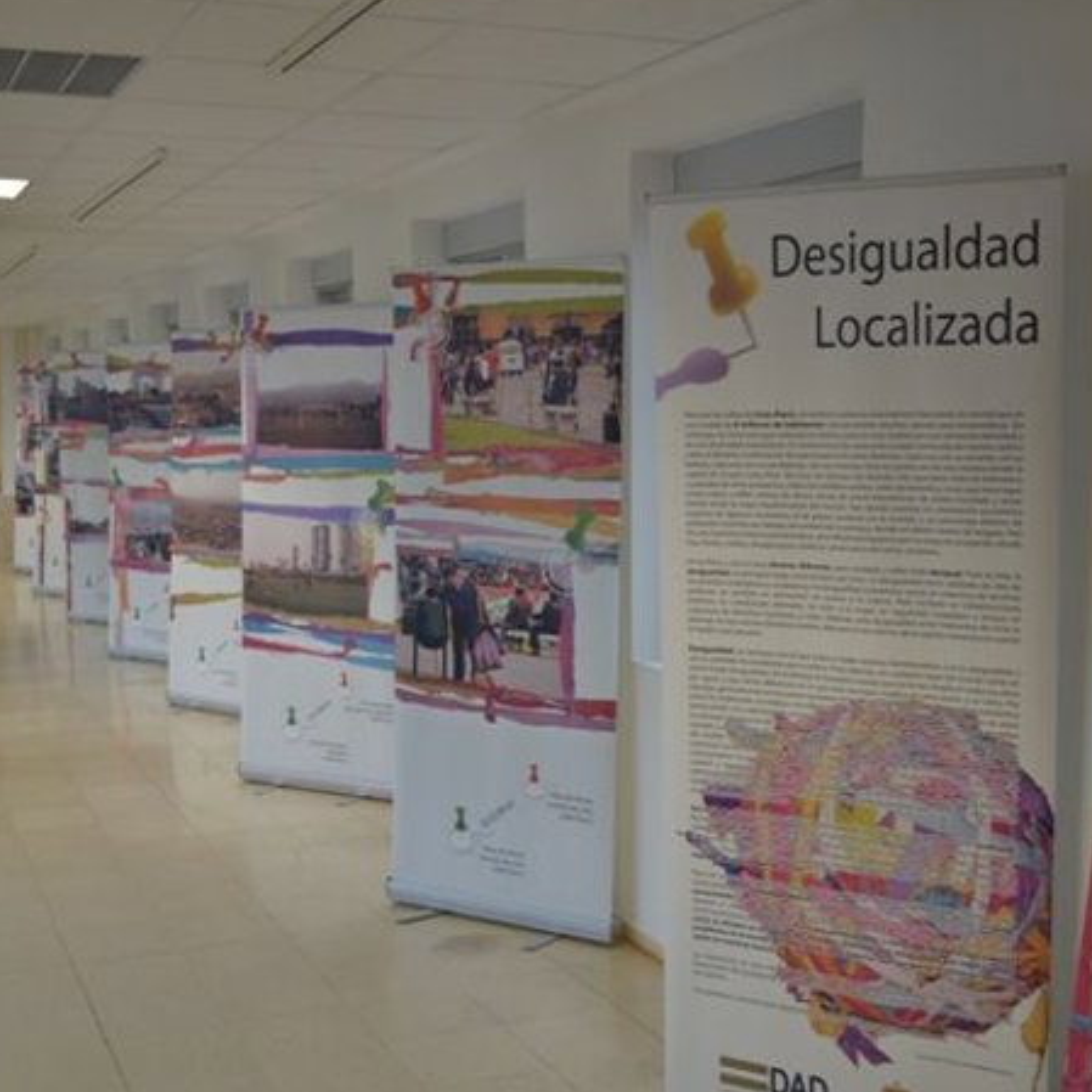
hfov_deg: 36.0
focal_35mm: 47
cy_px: 542
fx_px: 1677
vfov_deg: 36.1
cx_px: 479
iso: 400
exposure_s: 1/60
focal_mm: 24
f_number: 4
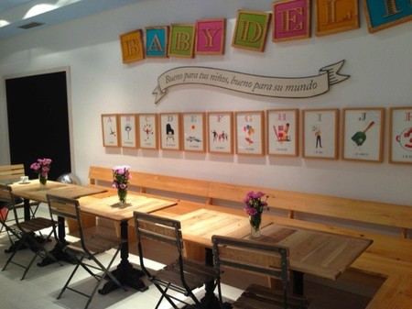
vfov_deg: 42.9
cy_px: 154
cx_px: 206
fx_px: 393
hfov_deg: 55.4
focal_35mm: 33
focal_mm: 4.13
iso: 64
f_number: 2.4
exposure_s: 1/20
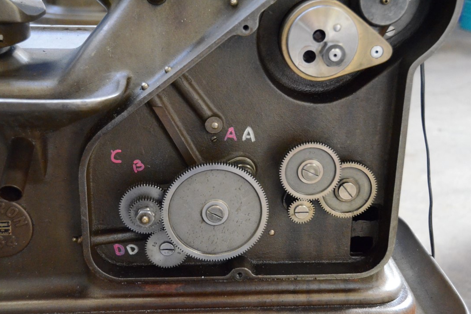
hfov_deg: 37.2
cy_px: 157
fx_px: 700
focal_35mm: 54
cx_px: 236
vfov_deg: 25.3
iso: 6400
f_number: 4.5
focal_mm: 35
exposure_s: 1/125
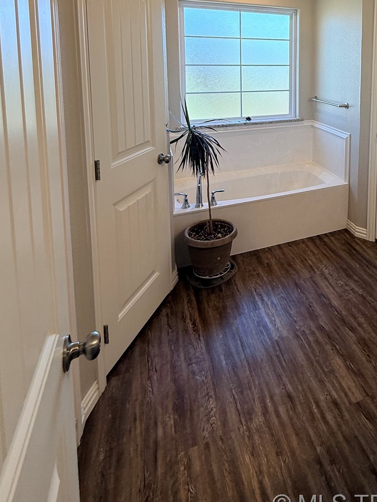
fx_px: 349
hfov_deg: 52.2
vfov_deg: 65.1
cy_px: 99
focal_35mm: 24
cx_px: 316
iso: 64
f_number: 2.2
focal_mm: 2.22
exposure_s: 1/163
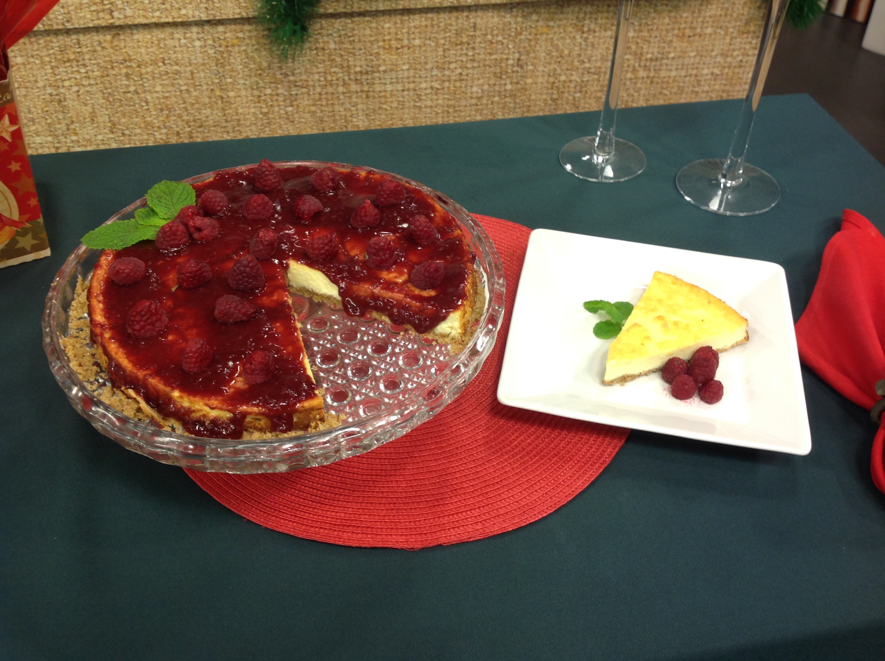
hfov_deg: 52.7
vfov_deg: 40.6
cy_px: 330
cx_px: 442
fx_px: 893
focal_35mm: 35
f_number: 2.4
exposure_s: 1/24
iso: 50
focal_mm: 4.28
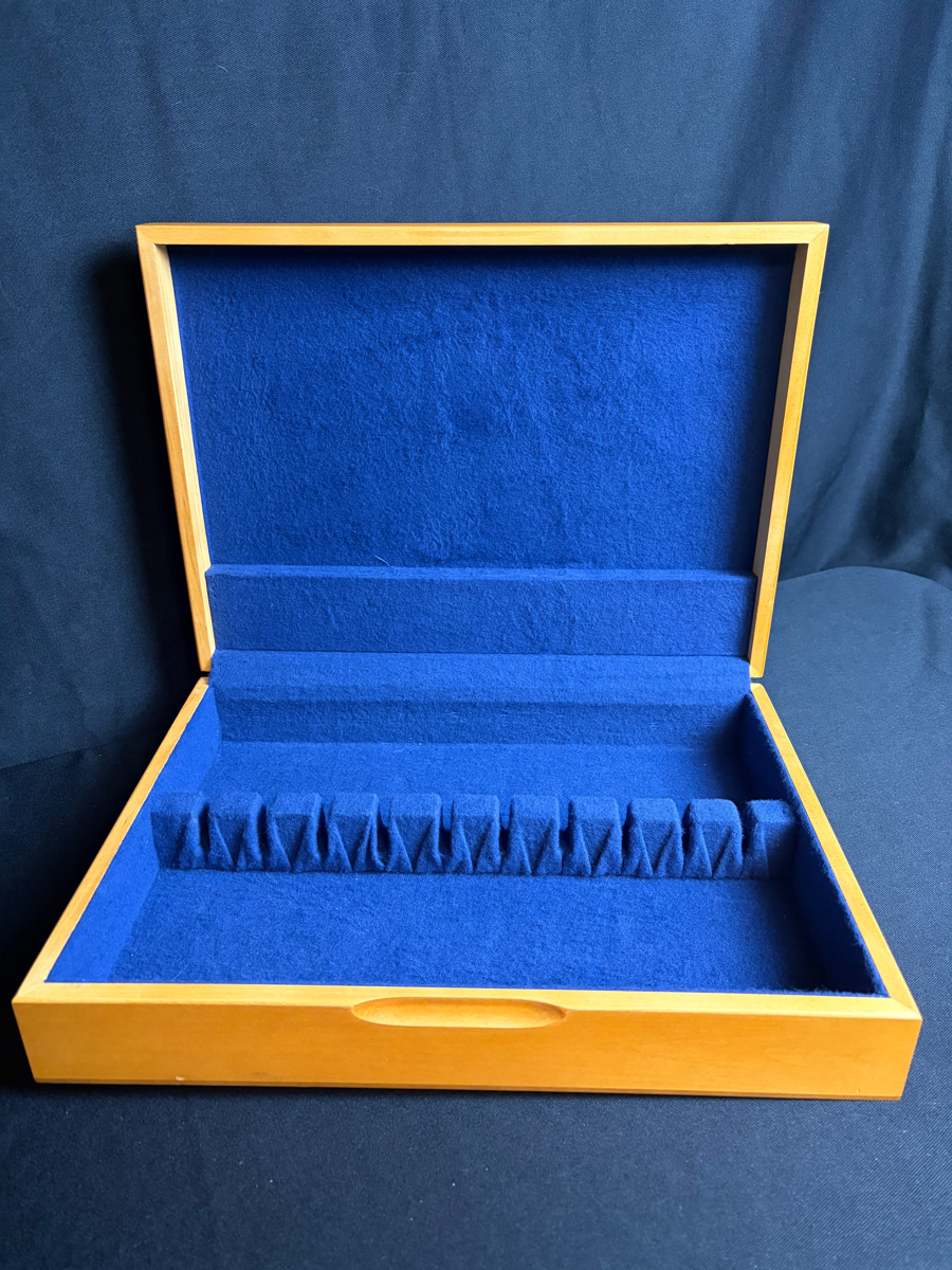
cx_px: 476
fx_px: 953
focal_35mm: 26
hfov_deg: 53.1
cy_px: 635
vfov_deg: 67.3
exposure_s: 1/60
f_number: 1.6
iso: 320
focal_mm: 5.96
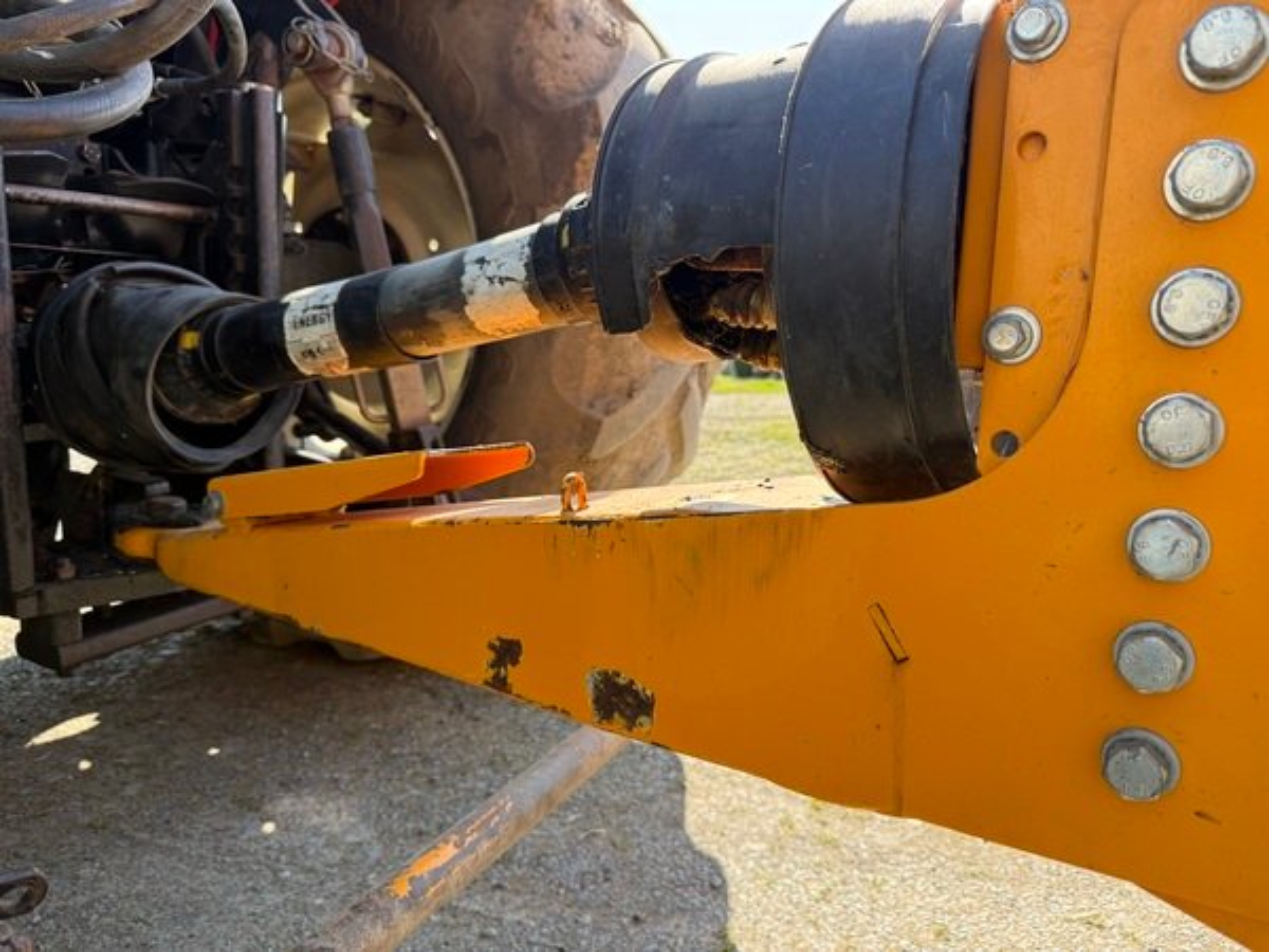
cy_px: 476
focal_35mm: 24
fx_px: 880
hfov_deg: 71.6
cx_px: 634
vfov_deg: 56.8
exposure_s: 1/632
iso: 100
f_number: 1.78
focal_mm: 6.76
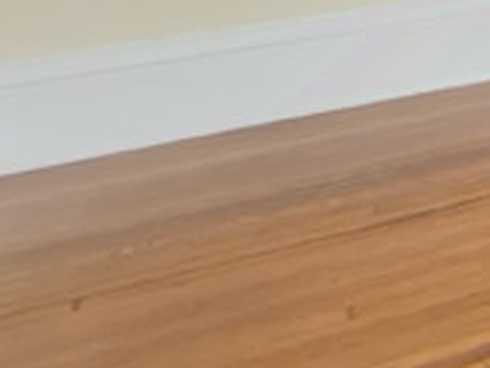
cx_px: 1374
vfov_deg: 17.2
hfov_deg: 12.5
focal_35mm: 77
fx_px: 1091
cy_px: -197
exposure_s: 1/121
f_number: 2.4
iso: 100
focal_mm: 1.54
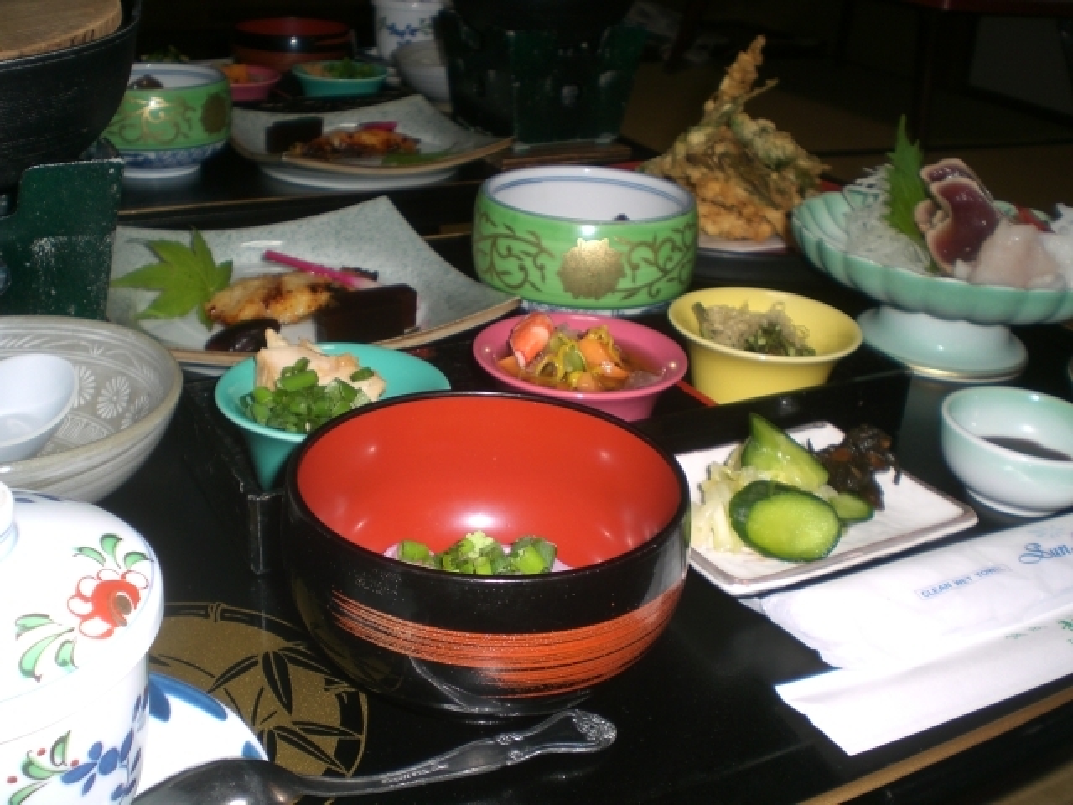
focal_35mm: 38
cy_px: 402
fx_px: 1178
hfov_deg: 49.0
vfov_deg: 37.7
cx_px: 536
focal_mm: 6.3
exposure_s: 1/60
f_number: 3.1
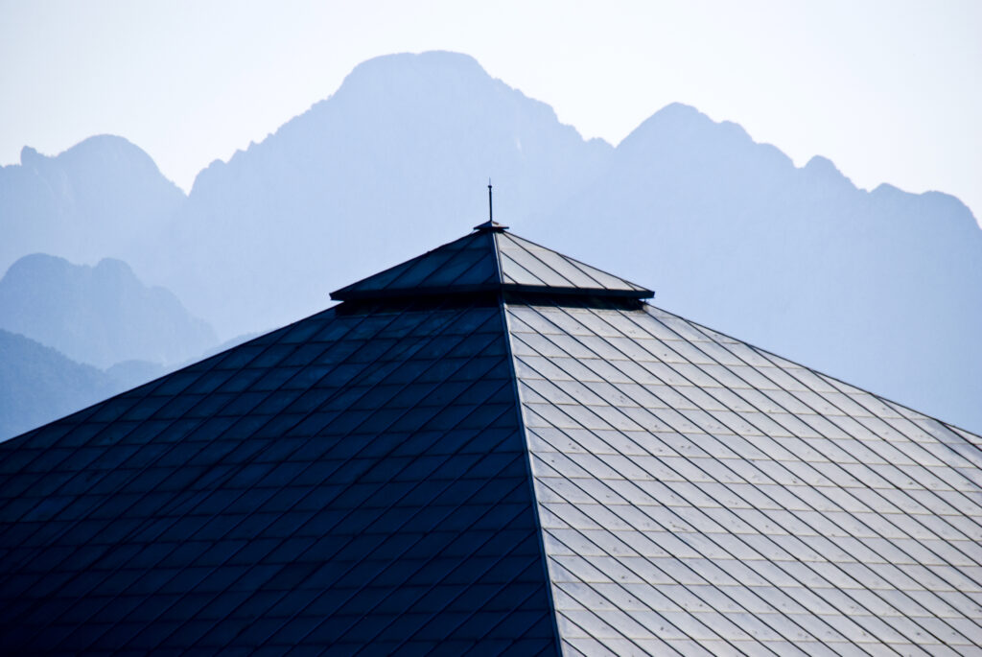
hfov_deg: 6.9
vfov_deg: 4.6
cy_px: 328
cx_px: 491
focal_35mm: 300
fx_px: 8191
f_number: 6.3
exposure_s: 1/1250
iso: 100
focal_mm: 200
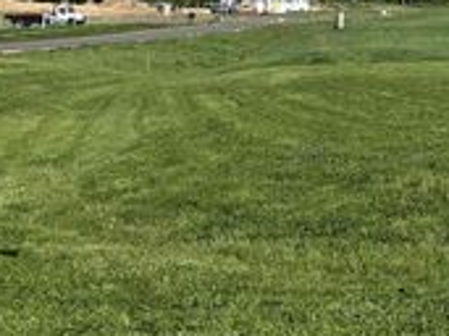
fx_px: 985
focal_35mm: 76
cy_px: -4
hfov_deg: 22.0
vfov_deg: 18.8
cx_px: 643
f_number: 1.6
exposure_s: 1/3937
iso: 50
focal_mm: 5.96
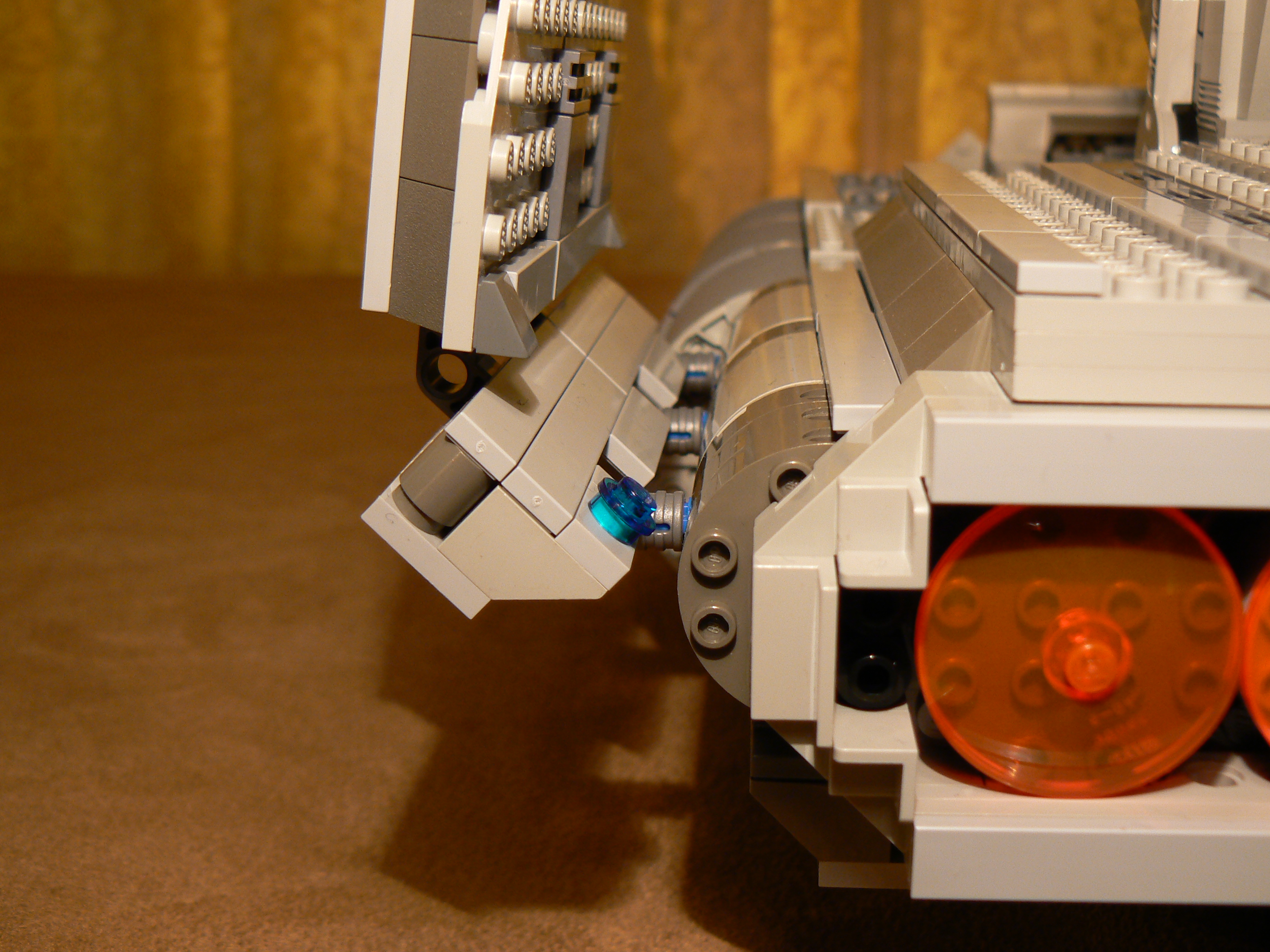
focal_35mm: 47
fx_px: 1724
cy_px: 479
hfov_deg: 40.4
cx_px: 642
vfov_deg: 30.9
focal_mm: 7.6
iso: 100
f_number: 2.8
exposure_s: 1/15
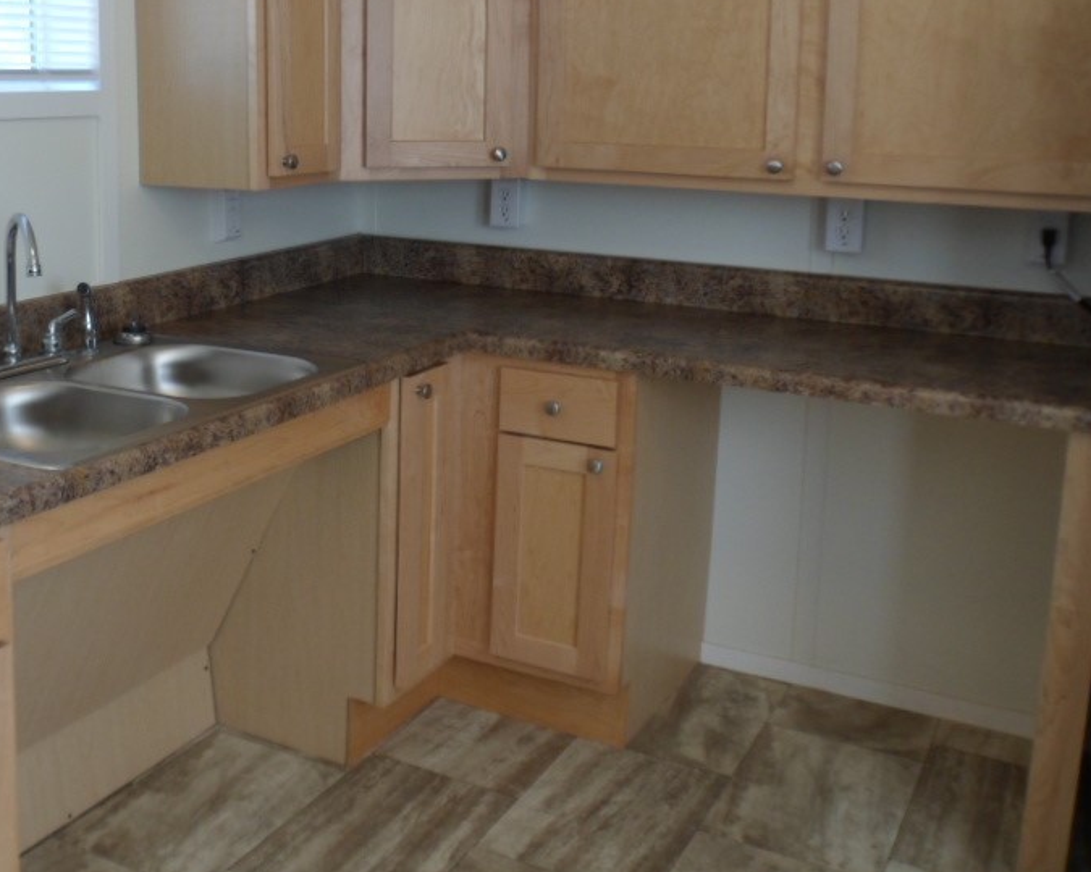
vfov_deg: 37.0
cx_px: 293
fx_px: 1292
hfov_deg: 44.5
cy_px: 292
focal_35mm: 40
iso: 80
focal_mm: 4.9
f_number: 3.3
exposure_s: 1/45
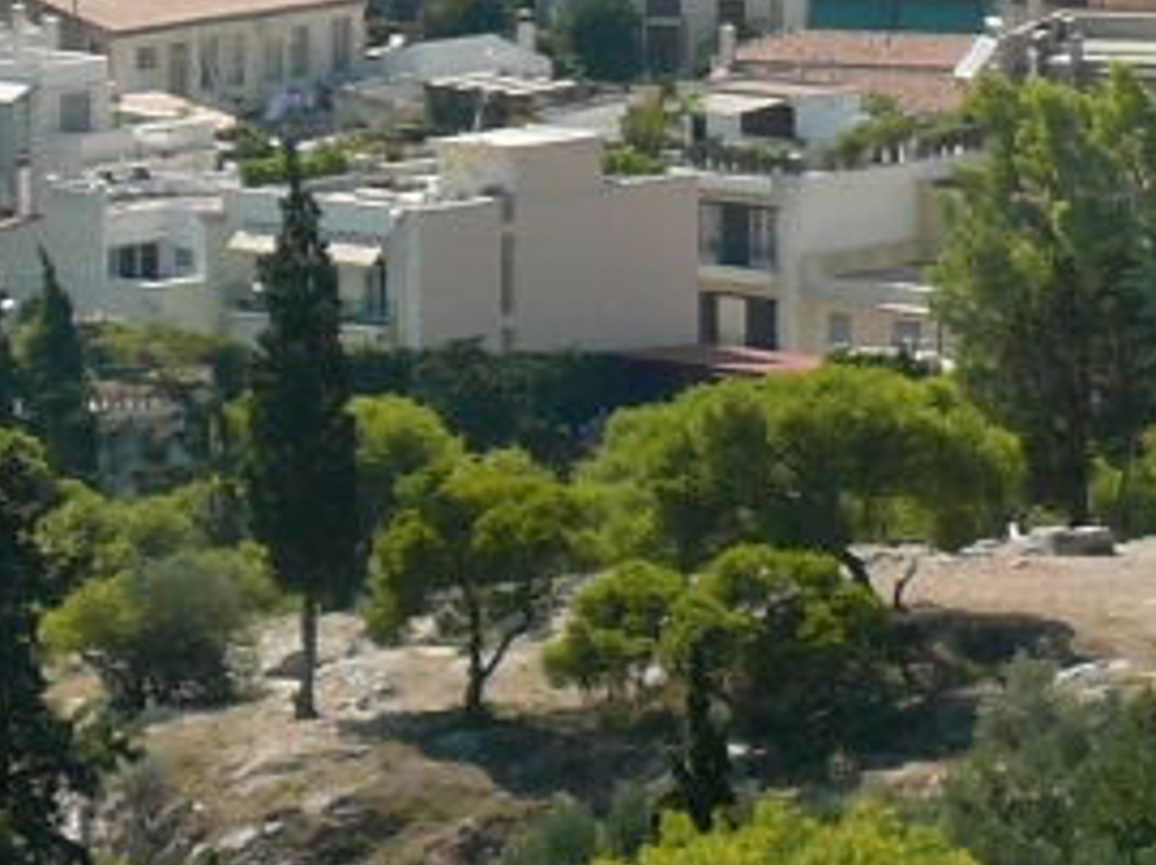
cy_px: -81
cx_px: 1651
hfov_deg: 5.2
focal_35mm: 381
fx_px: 12712
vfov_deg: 3.9
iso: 100
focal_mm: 13.6
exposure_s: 1/200
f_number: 5
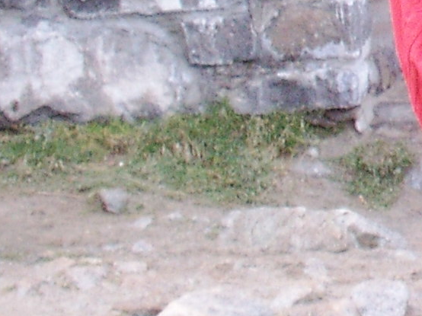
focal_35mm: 218
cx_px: 932
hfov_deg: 8.5
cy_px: -194
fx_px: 2656
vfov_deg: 6.7
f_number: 7.1
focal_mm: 7.7
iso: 125
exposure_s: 1/40
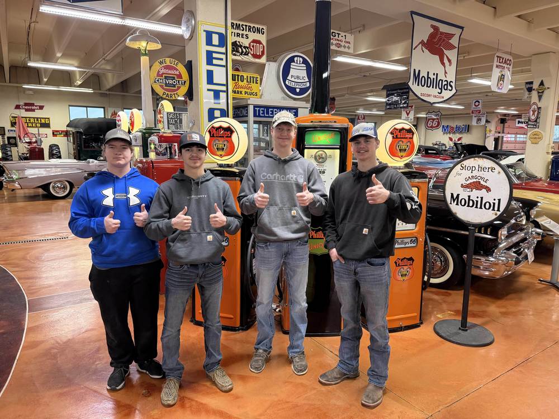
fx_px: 388
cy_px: 210
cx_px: 280
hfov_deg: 71.6
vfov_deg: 56.8
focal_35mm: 24
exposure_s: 1/60
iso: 250
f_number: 1.78
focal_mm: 6.76
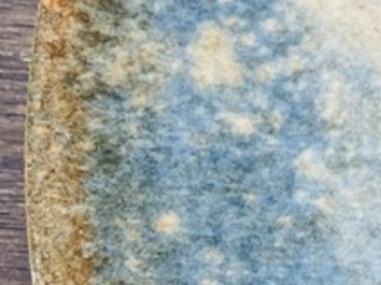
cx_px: 986
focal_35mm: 158
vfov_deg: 9.4
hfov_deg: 10.4
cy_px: 240
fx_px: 1738
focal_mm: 4.25
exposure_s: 1/105
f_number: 1.8
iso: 125
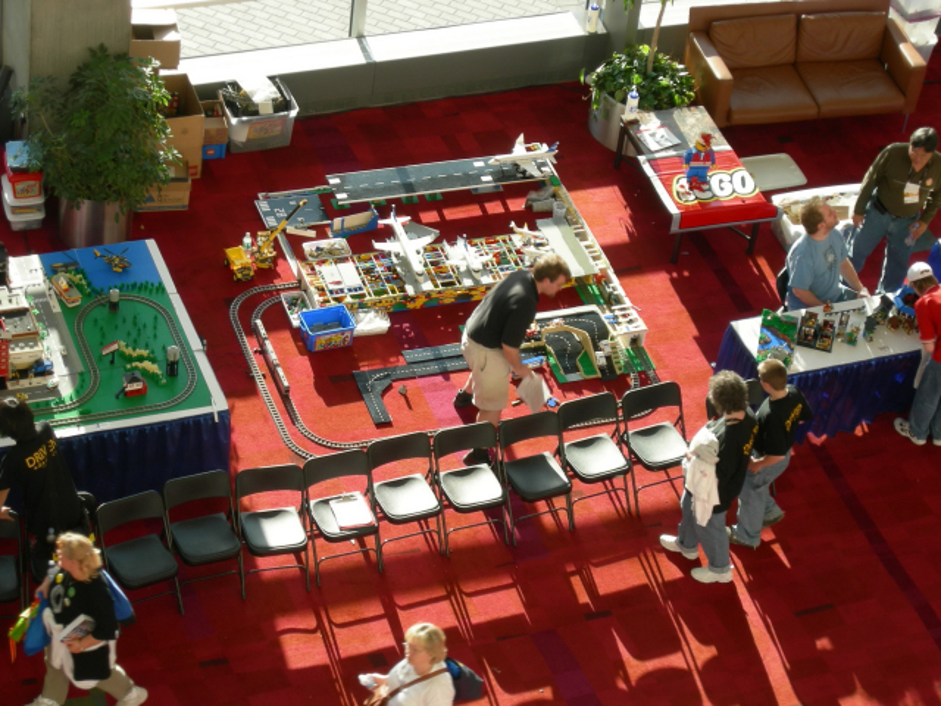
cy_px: 353
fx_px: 2990
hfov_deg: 17.9
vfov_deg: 13.5
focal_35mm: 110
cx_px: 470
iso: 64
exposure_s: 1/60.3
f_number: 4.8
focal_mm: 23
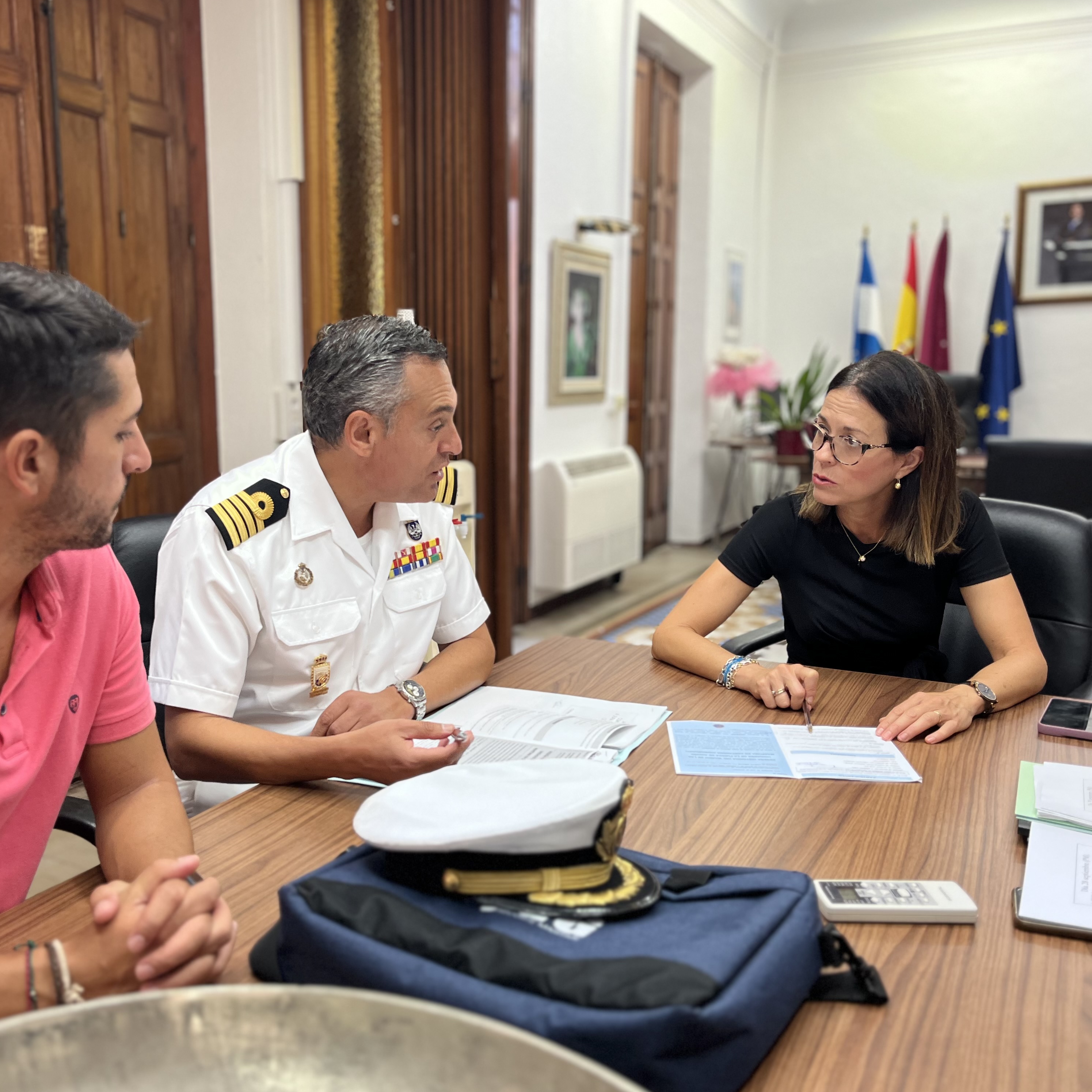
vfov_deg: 52.5
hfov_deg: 52.4
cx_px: 474
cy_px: 548
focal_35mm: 31
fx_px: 1106
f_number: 1.6
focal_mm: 5.1
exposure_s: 1/100
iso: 100
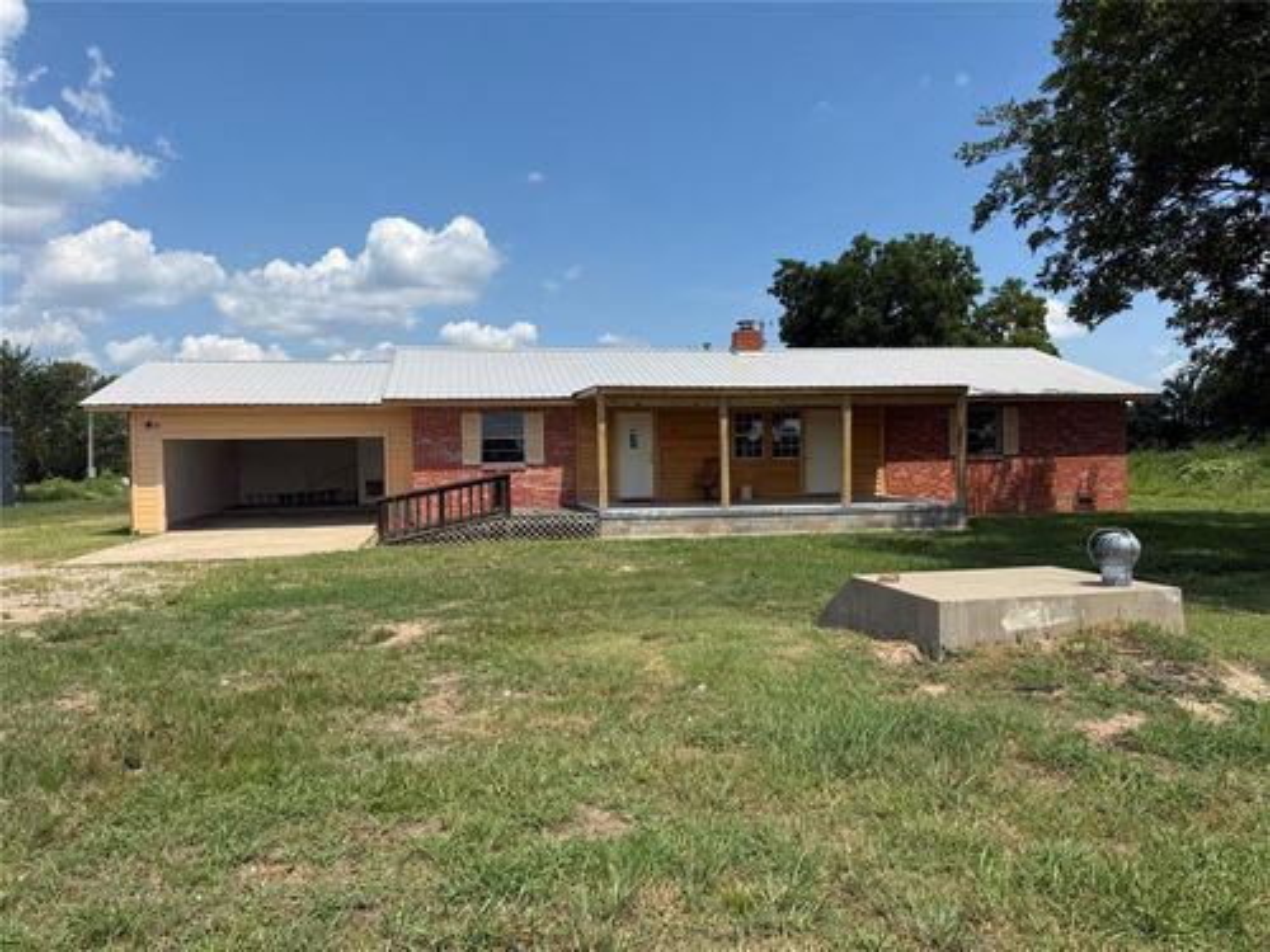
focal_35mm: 24
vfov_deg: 56.8
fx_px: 881
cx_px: 635
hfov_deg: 71.6
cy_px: 476
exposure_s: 1/4673
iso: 80
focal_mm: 6.76
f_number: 1.78
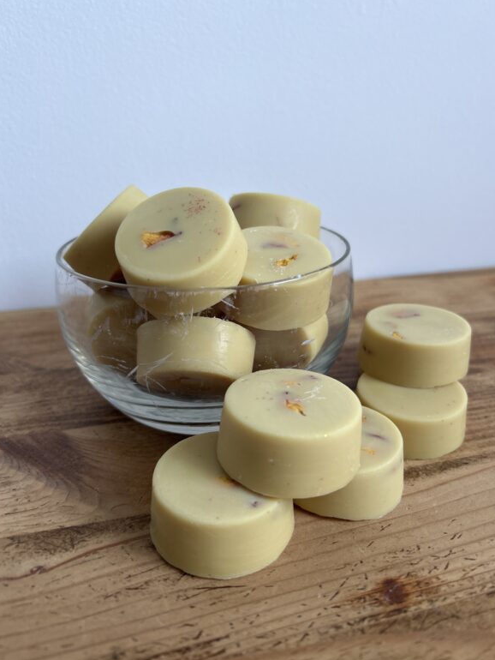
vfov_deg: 65.3
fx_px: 515
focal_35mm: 27
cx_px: 253
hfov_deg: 51.4
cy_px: 340
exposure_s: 1/82
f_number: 1.5
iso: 125
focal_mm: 5.7
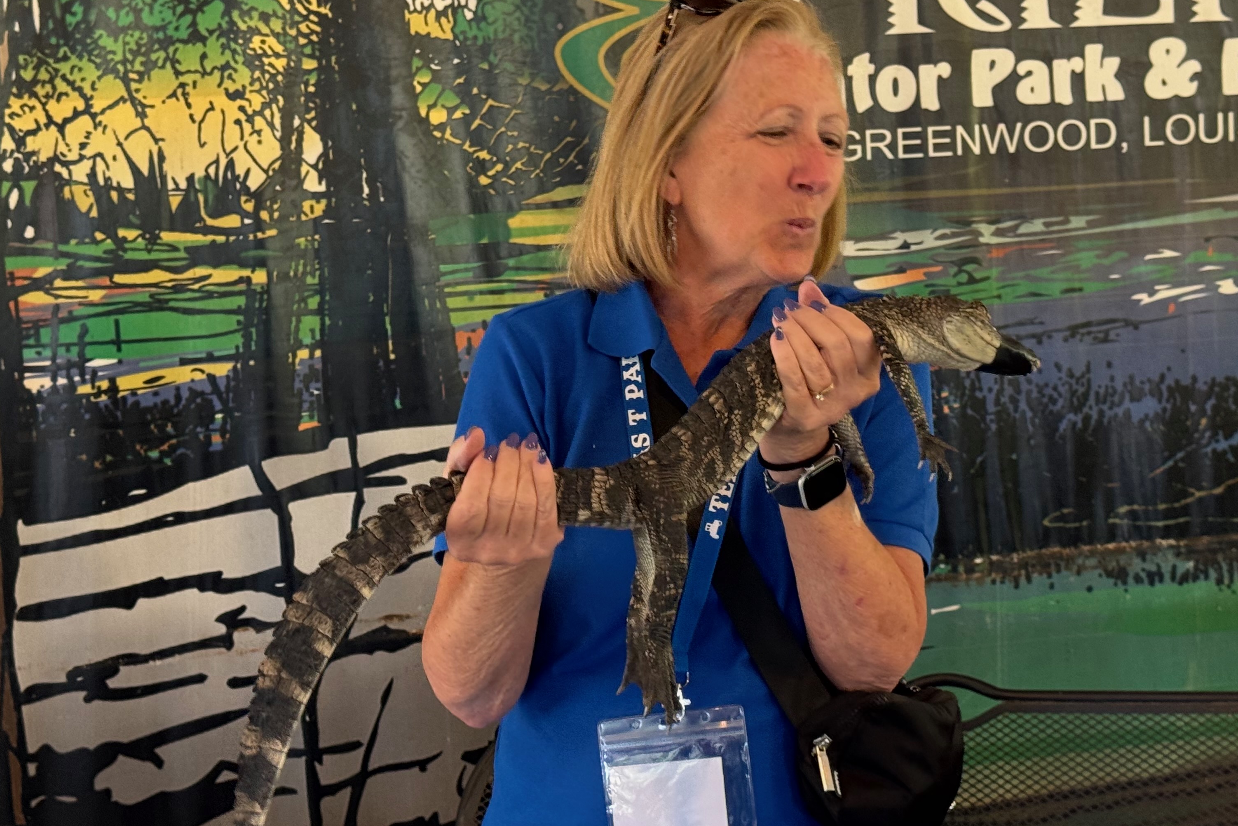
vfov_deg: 20.3
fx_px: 2304
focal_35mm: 67
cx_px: 659
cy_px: 389
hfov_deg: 30.1
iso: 200
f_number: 1.78
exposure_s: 1/60
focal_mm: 6.76
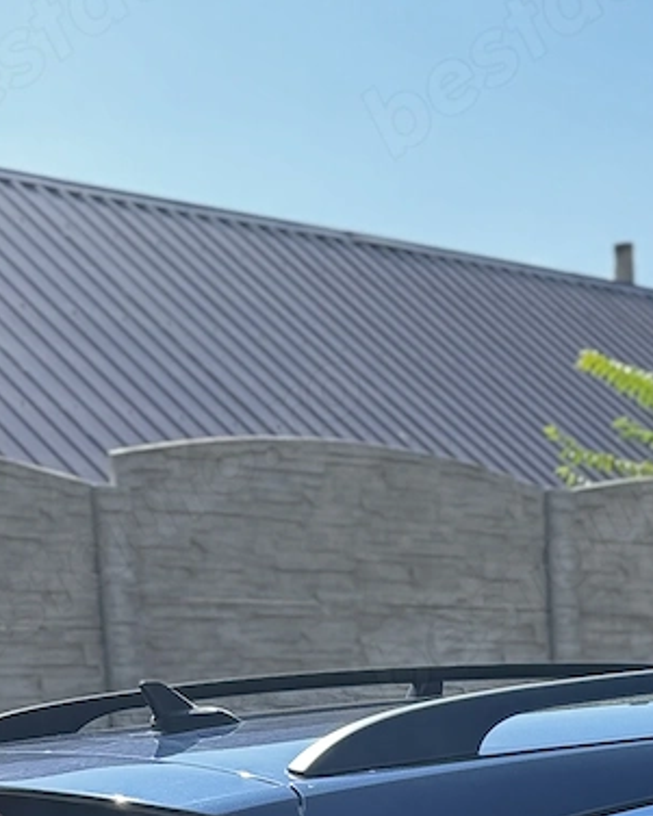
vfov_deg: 20.0
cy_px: 1211
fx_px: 2004
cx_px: 883
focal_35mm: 83
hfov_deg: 17.2
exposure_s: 1/1456
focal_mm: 6.76
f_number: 1.78
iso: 80
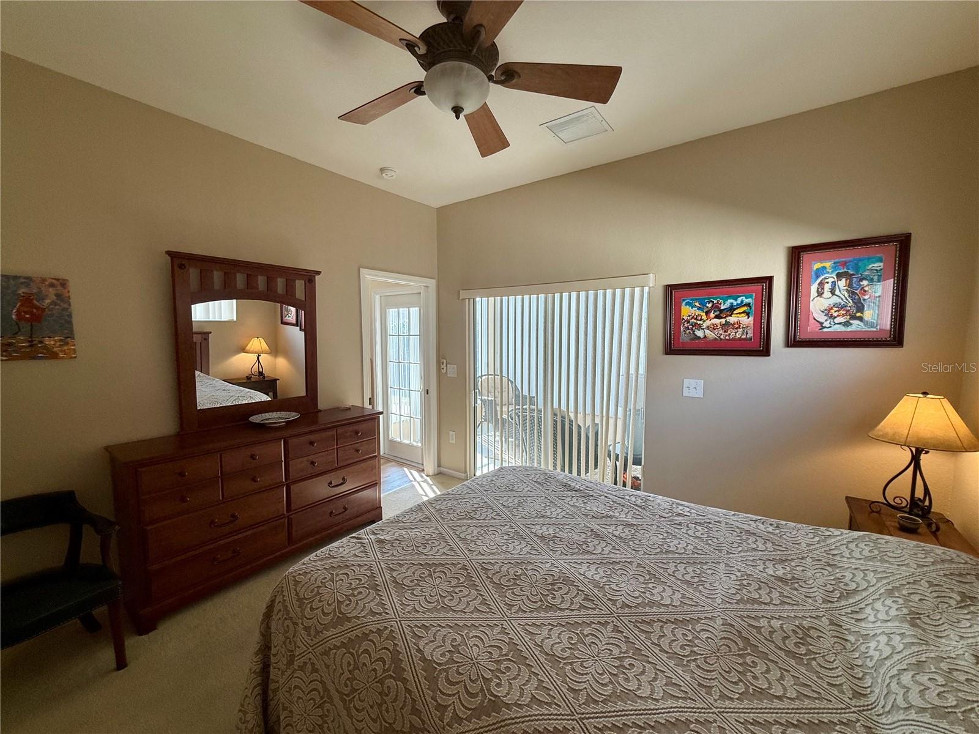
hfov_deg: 102.1
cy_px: 367
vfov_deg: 85.7
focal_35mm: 14
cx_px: 490
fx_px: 396
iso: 64
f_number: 2.2
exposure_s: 1/181
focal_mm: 2.22
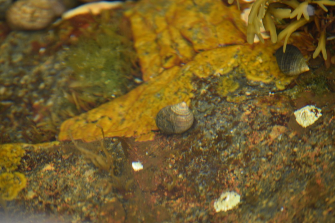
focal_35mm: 300
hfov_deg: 6.9
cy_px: 112
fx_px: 2791
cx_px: 168
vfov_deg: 4.6
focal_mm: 200
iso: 200
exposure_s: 1/60
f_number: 5.6
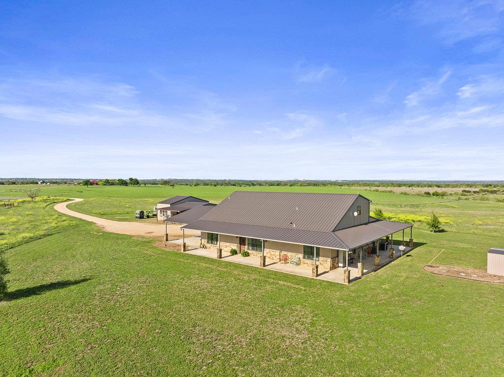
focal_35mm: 24
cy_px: 188
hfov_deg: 71.6
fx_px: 349
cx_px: 252
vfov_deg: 56.8
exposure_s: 1/40
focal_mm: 12.29
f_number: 7.1
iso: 200
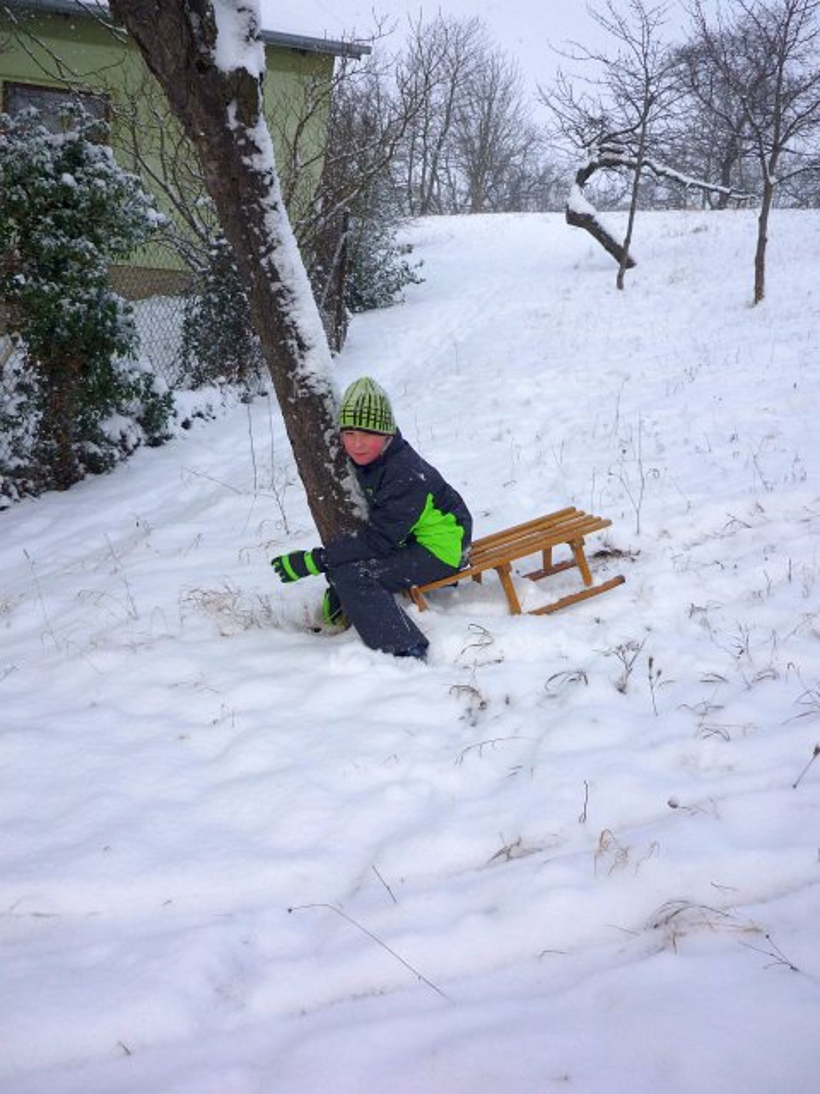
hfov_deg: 42.9
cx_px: 410
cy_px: 547
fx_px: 1042
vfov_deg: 55.4
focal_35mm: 33
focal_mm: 5.5
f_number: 2.8
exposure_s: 1/1000
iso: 80
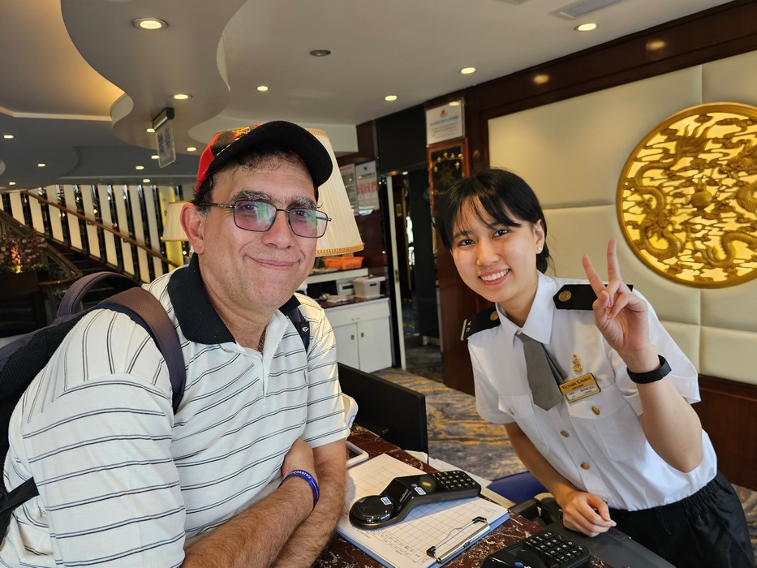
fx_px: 503
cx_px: 378
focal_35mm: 23
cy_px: 284
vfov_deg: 58.9
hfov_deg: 73.9
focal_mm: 6.3
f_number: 1.7
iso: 160
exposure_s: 1/190
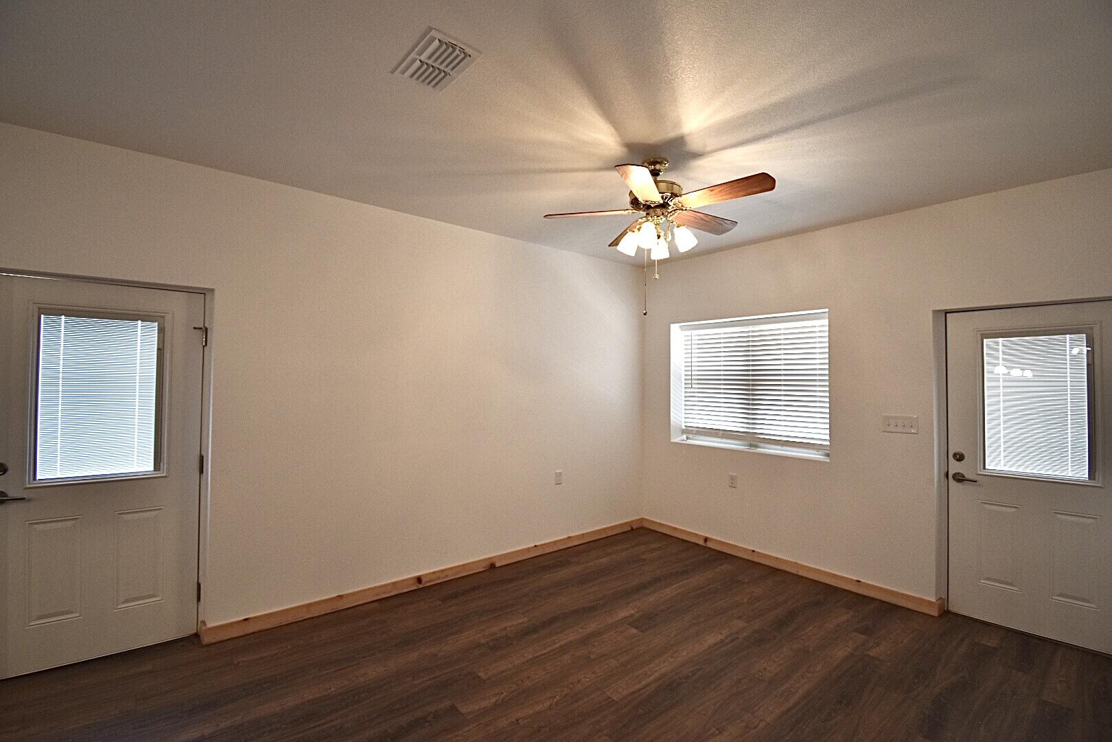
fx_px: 463
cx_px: 556
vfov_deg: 77.3
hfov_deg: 100.4
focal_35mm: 15
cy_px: 371
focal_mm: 10
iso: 400
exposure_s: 1/80
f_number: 4.5
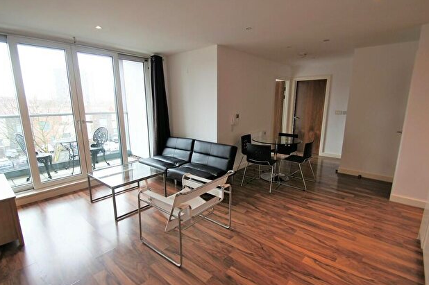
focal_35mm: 17
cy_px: 149
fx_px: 202
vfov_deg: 70.3
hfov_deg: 93.3
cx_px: 224
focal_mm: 10
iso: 125
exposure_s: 1/30
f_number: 3.5
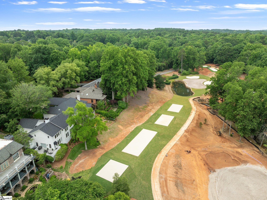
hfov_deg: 71.6
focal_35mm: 24
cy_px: 100
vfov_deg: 56.8
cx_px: 134
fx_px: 185
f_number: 4.5
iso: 100
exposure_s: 1/60
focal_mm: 12.29
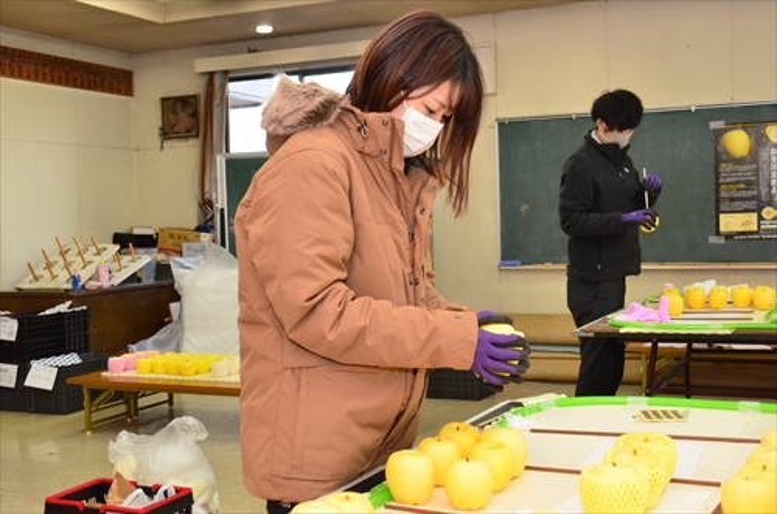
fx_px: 969
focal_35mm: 45
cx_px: 388
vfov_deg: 29.7
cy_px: 257
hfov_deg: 43.7
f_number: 5.6
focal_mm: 30
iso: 3200
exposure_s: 1/250
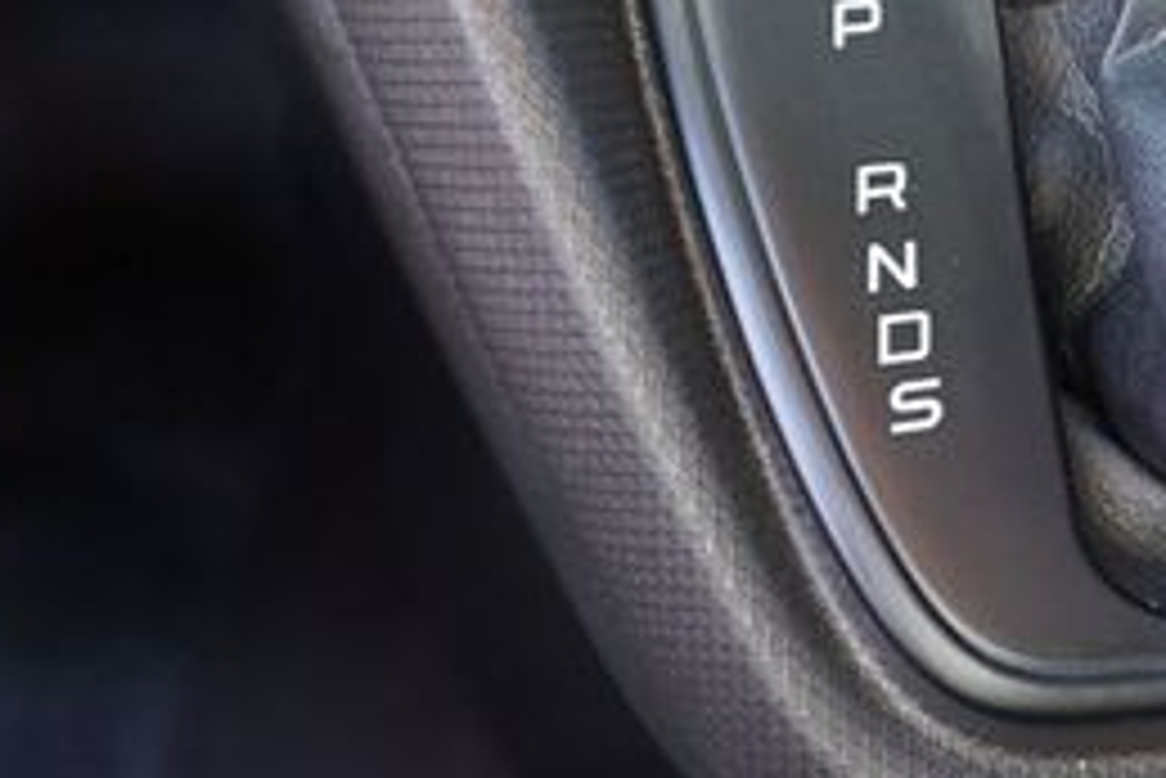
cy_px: 85
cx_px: 1175
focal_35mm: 74
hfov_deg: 25.9
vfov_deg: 18.2
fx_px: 2398
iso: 500
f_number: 4
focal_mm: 20
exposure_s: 1/60
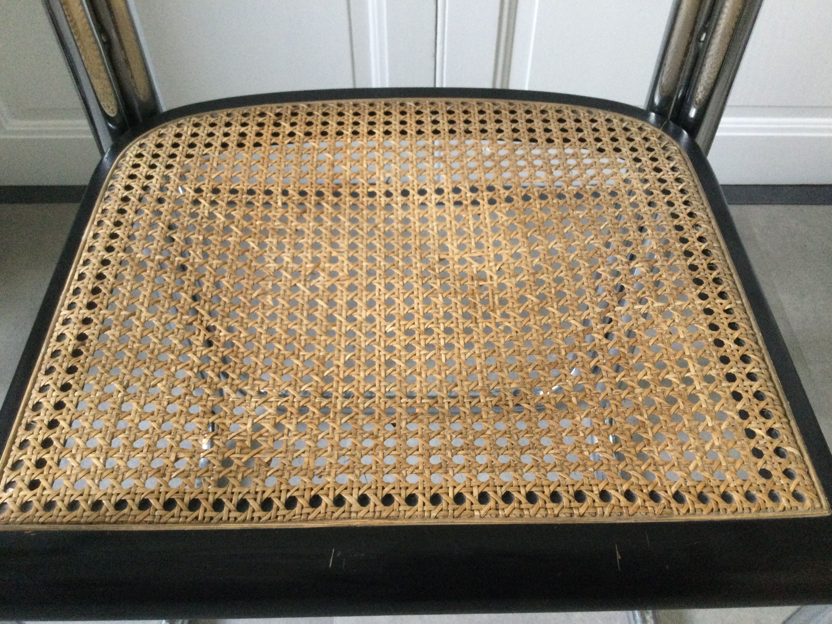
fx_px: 745
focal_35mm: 31
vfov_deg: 45.4
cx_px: 416
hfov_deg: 58.4
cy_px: 312
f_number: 2.4
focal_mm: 3.3
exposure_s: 1/17
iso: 200
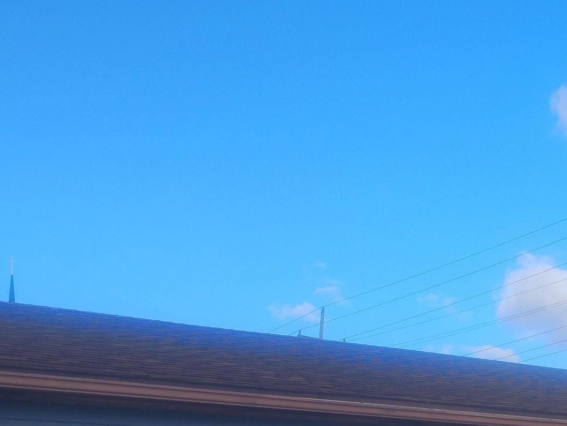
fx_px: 1196
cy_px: 469
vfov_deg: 19.3
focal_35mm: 73
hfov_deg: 25.3
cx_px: 569
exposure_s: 1/551
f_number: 1.8
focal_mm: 4.26
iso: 100
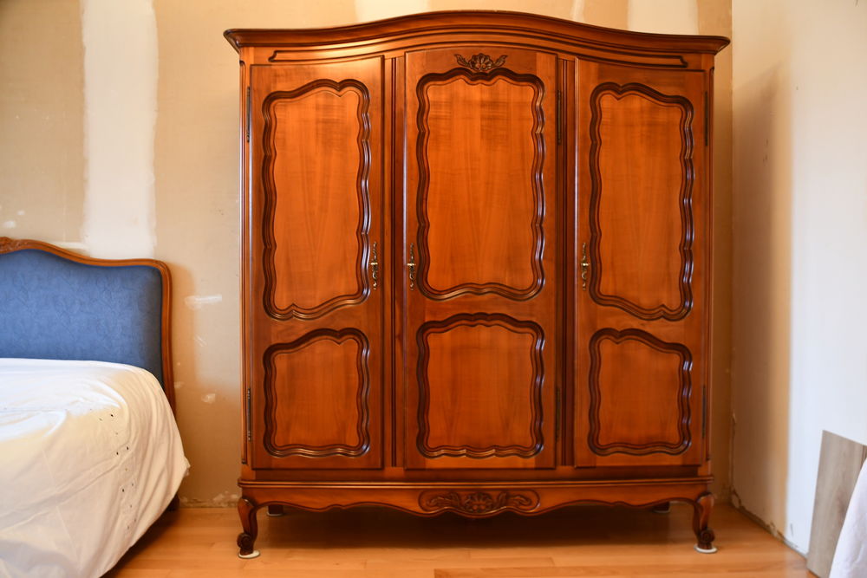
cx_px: 434
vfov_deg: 43.6
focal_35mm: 30
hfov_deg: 61.9
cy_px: 289
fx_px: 723
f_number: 3.5
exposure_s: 1/13
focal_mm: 20
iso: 640
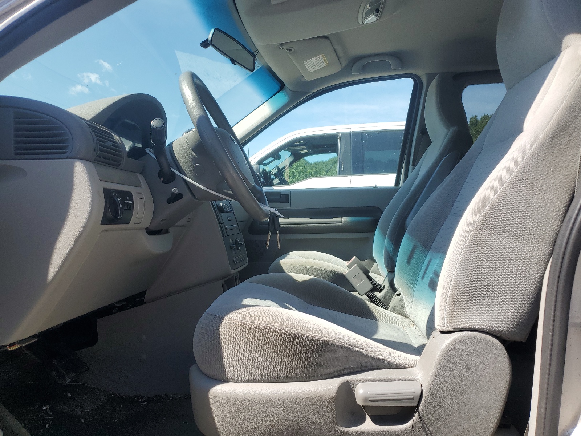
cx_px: 290
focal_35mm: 26
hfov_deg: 67.3
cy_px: 218
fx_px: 436
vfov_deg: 53.1
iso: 50
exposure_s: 1/1250
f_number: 1.5
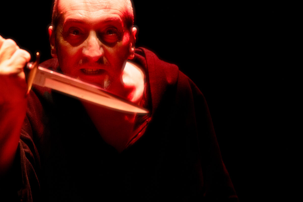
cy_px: 116
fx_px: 597
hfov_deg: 28.1
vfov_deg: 19.2
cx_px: 85
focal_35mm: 71
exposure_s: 1/160
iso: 4000
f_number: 2.8
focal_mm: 45
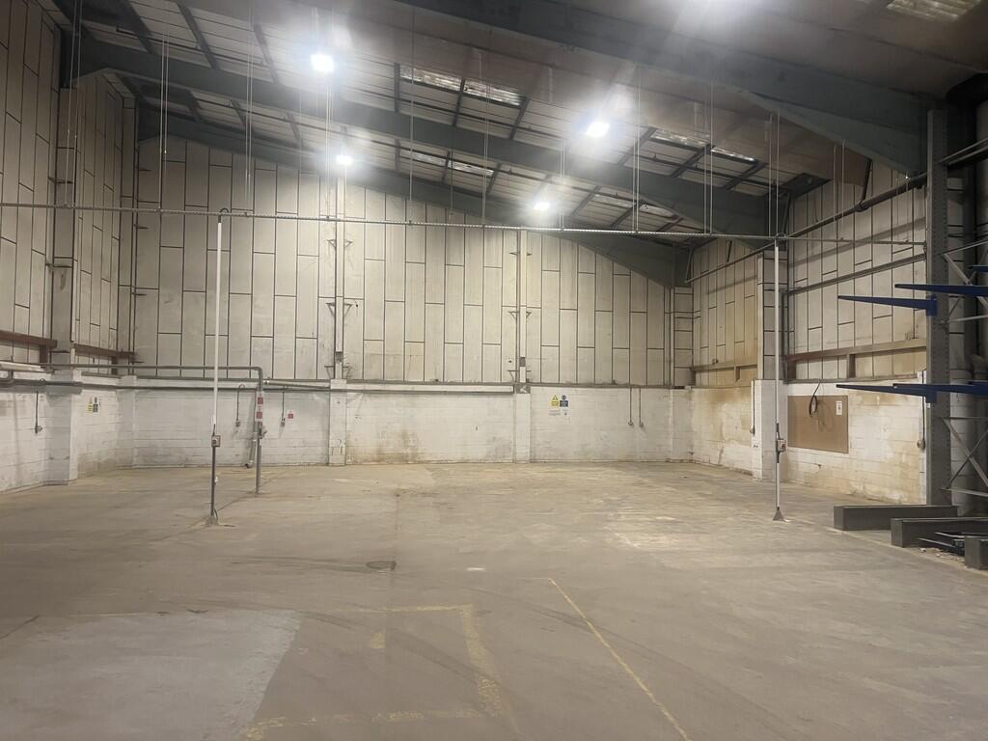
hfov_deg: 67.3
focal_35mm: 26
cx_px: 494
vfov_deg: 53.1
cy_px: 370
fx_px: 742
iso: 160
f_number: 1.5
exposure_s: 1/50
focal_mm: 5.7
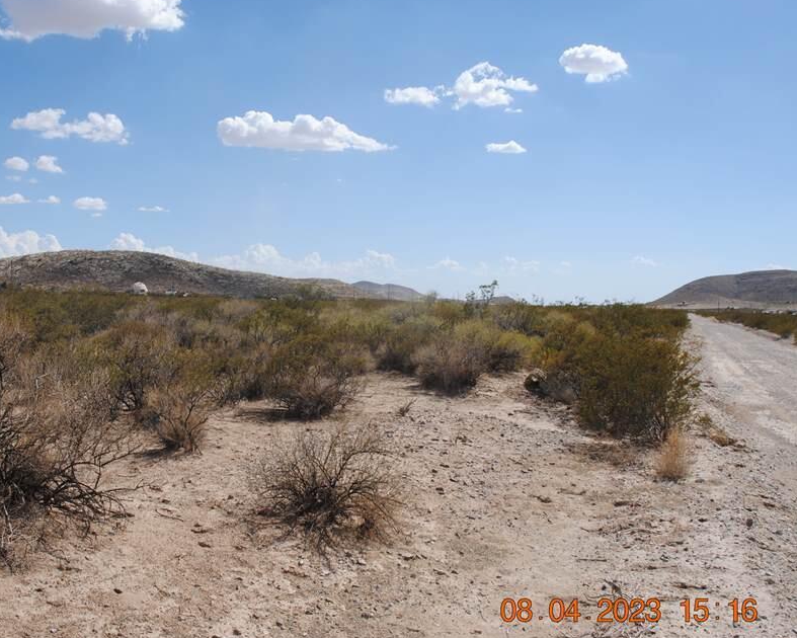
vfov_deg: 44.6
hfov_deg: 54.0
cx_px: 337
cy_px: 315
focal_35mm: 33
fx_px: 779
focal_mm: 18
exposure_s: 1/250
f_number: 8
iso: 100
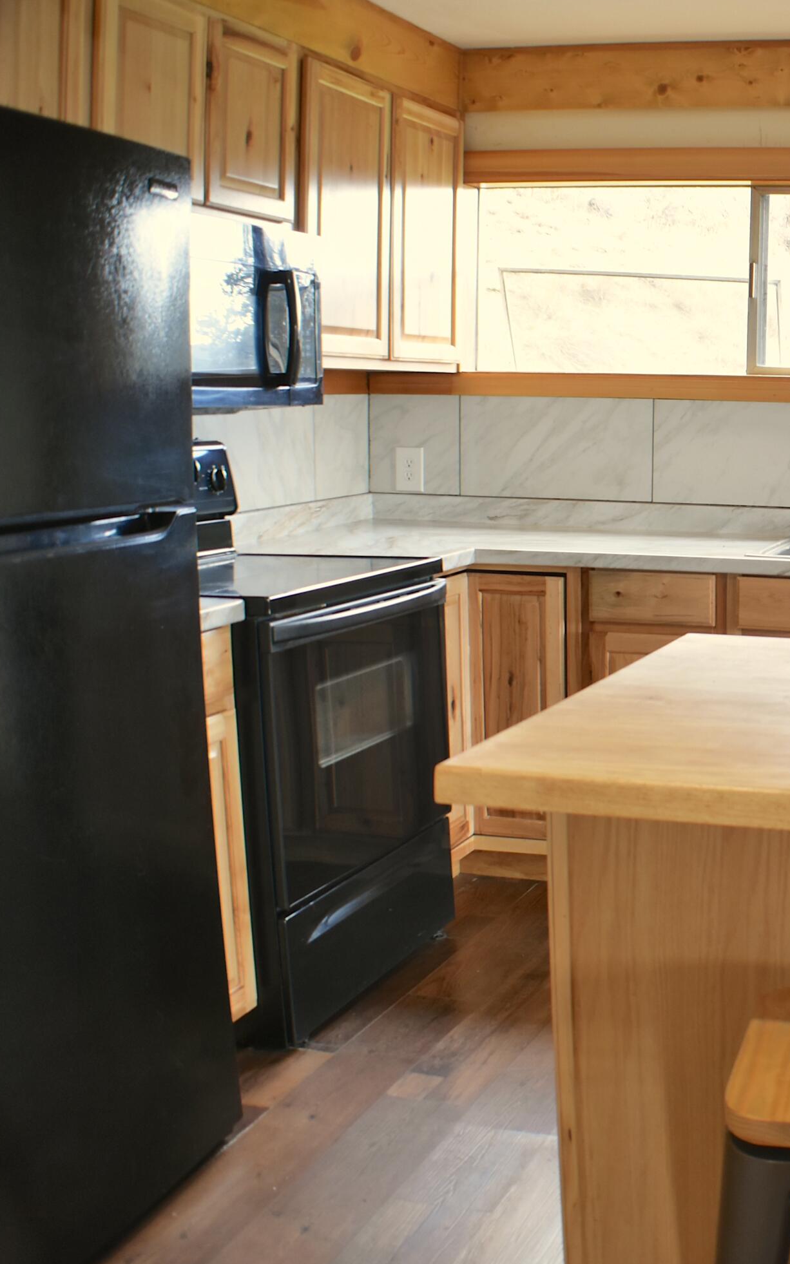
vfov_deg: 37.7
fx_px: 1853
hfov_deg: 22.2
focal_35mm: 54
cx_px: 951
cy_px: 634
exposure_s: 1/60
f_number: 4
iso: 1250
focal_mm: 23
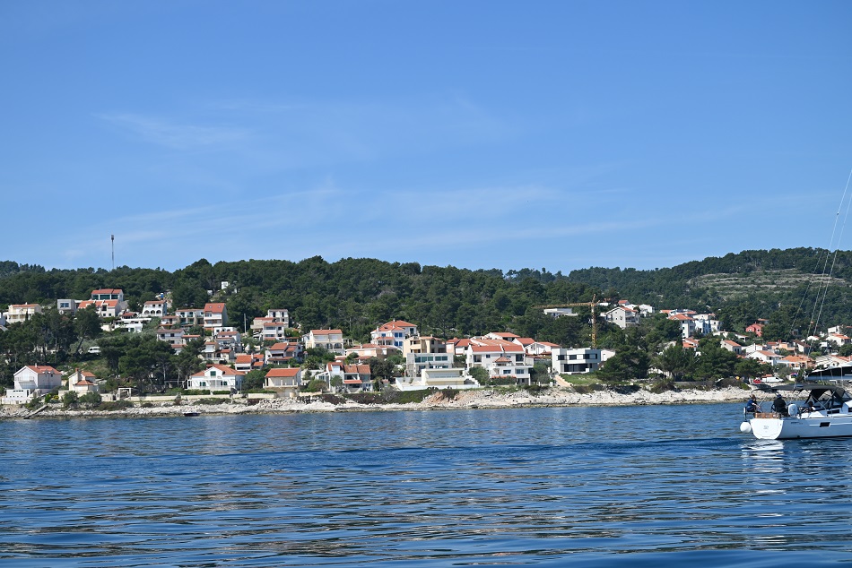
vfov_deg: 19.5
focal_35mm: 70
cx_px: 426
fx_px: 1657
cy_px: 284
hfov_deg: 28.8
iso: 100
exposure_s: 1/640
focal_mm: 70
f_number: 6.3
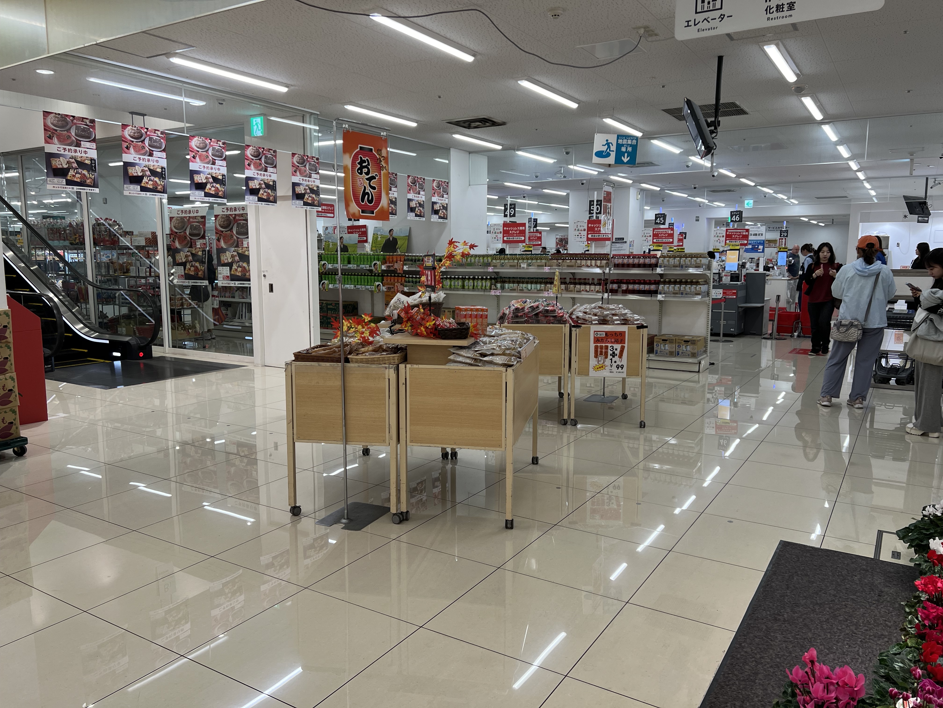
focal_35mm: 26
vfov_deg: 53.1
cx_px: 472
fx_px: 708
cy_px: 354
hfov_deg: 67.3
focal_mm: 5.7
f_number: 1.5
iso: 50
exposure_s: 1/100
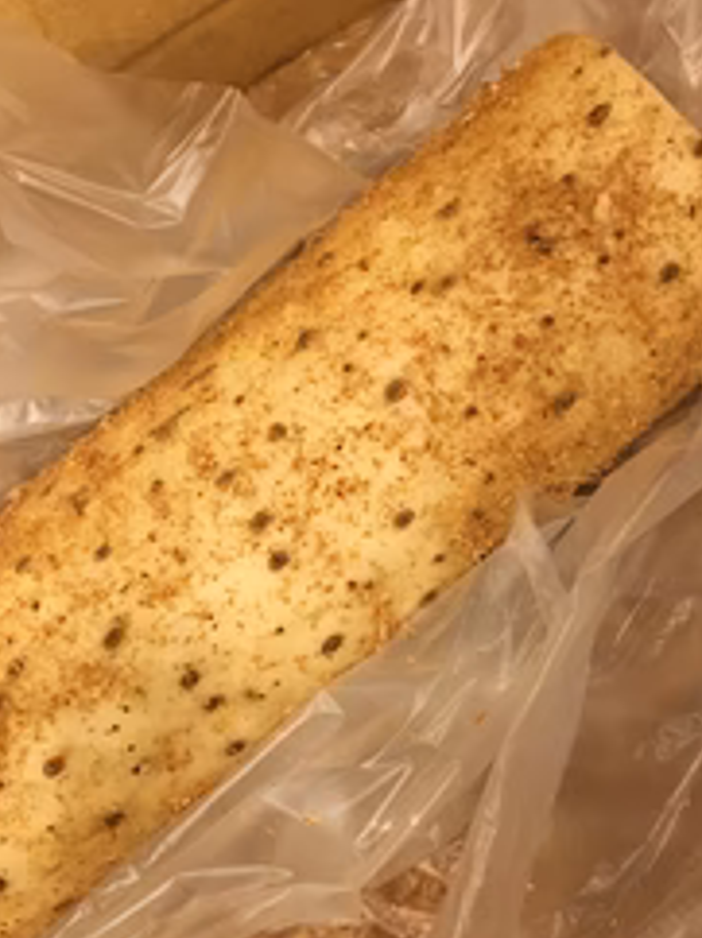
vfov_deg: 39.7
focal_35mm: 48
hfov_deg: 30.2
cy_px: 485
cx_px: 299
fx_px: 1300
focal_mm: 4.15
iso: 200
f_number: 2.2
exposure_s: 1/33
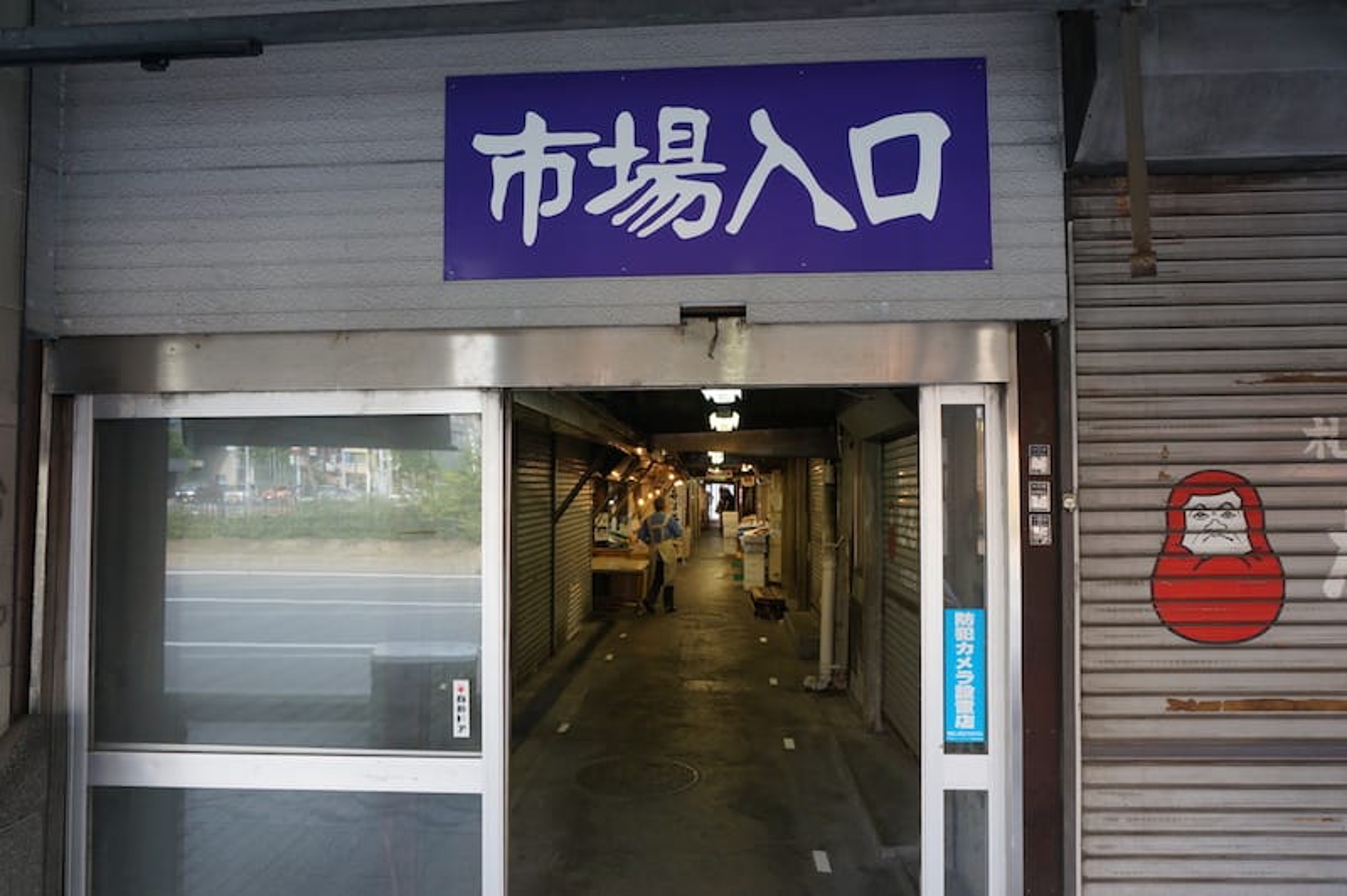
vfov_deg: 53.1
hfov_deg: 73.8
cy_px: 448
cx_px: 674
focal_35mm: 24
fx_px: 897
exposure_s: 1/60
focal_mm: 16
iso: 250
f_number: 4
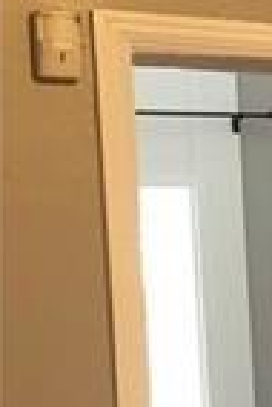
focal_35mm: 164
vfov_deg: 12.3
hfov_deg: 6.5
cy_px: 447
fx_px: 1854
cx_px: 1142
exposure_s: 1/9
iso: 100
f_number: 1.8
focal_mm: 3.99
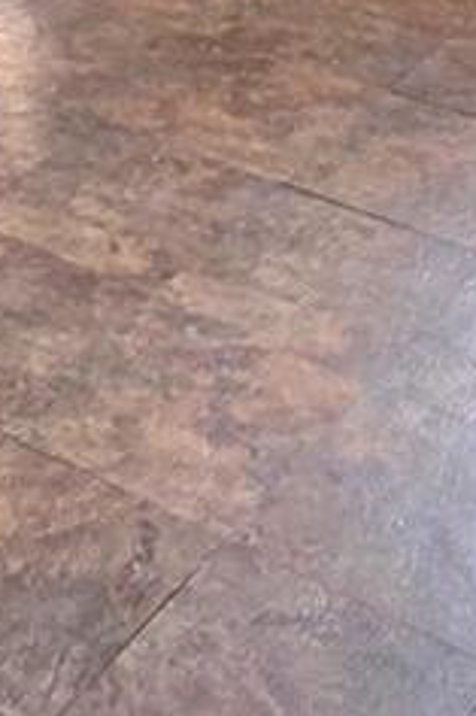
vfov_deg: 21.3
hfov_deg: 15.3
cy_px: -179
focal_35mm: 88
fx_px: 1748
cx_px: 52
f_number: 2.2
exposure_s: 1/60.2
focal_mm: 2.2
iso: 160
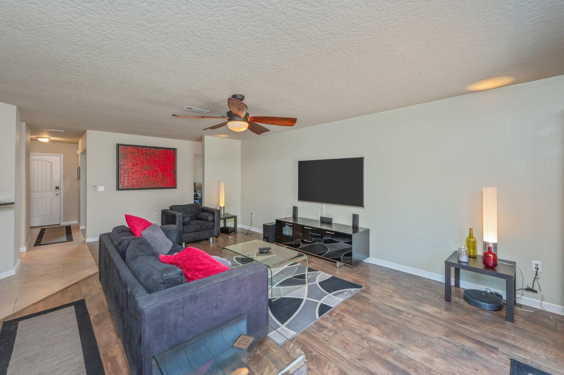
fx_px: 227
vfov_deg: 79.1
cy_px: 188
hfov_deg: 102.3
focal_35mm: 14
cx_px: 282
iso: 800
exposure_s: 1/40
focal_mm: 14.5
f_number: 9
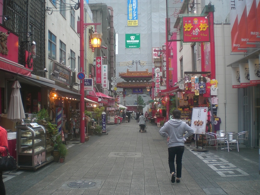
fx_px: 285
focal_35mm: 38
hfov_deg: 49.0
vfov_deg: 37.7
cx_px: 130
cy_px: 98
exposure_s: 1/125
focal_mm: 6.3
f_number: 3.1
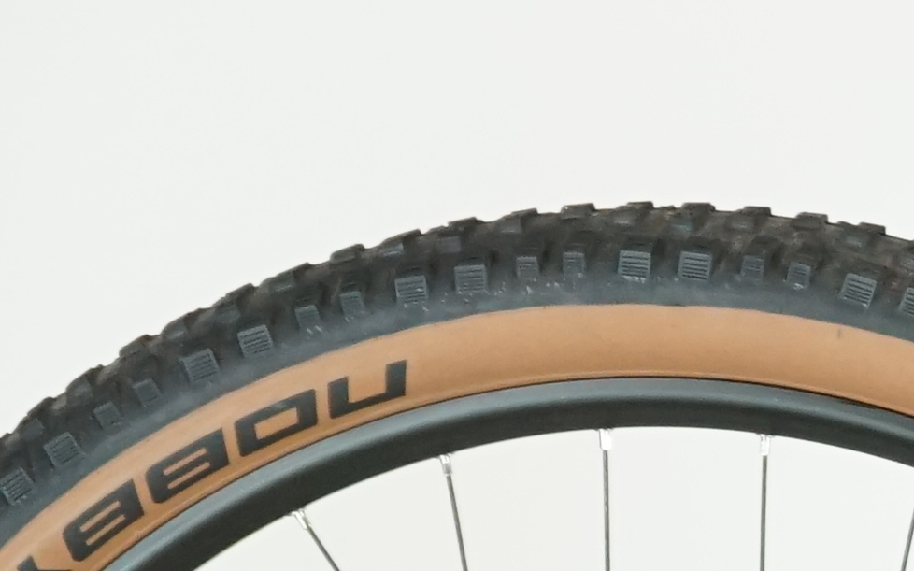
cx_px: 2343
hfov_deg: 5.8
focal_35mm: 344
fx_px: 8568
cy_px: 562
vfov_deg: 3.8
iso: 1600
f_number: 5.6
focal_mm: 55
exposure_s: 1/200
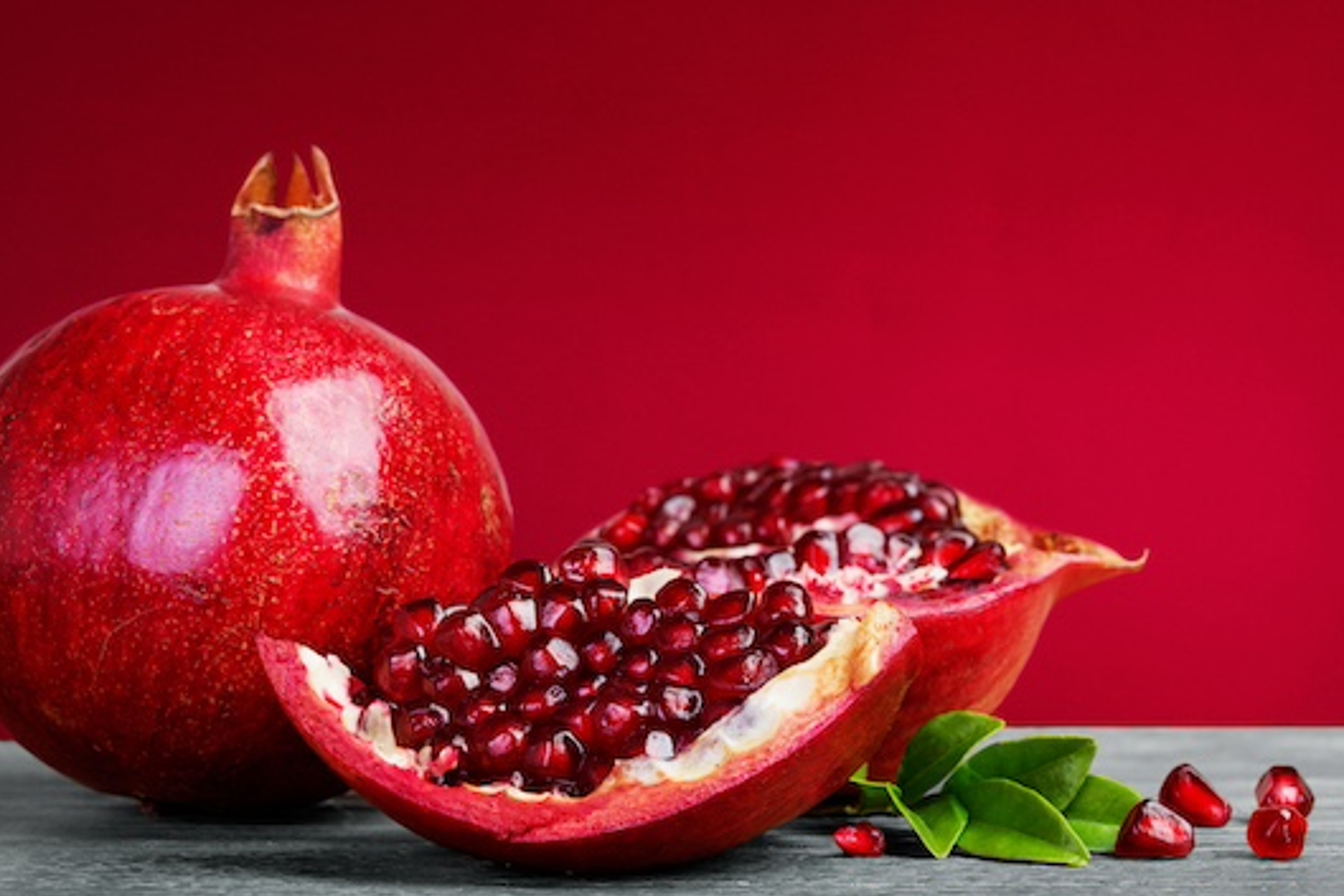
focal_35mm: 68
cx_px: 633
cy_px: 426
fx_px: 2539
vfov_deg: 20.0
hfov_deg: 29.6
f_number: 13
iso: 100
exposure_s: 1/200
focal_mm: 60
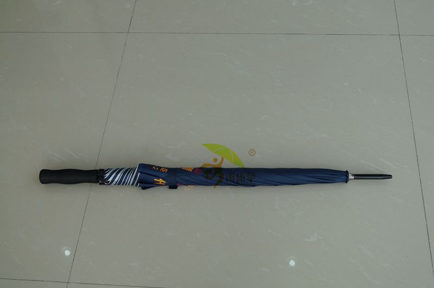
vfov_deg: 29.8
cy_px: 144
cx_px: 217
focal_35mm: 45
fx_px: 542
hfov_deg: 43.6
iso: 100
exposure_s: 1/80
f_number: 5.6
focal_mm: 30
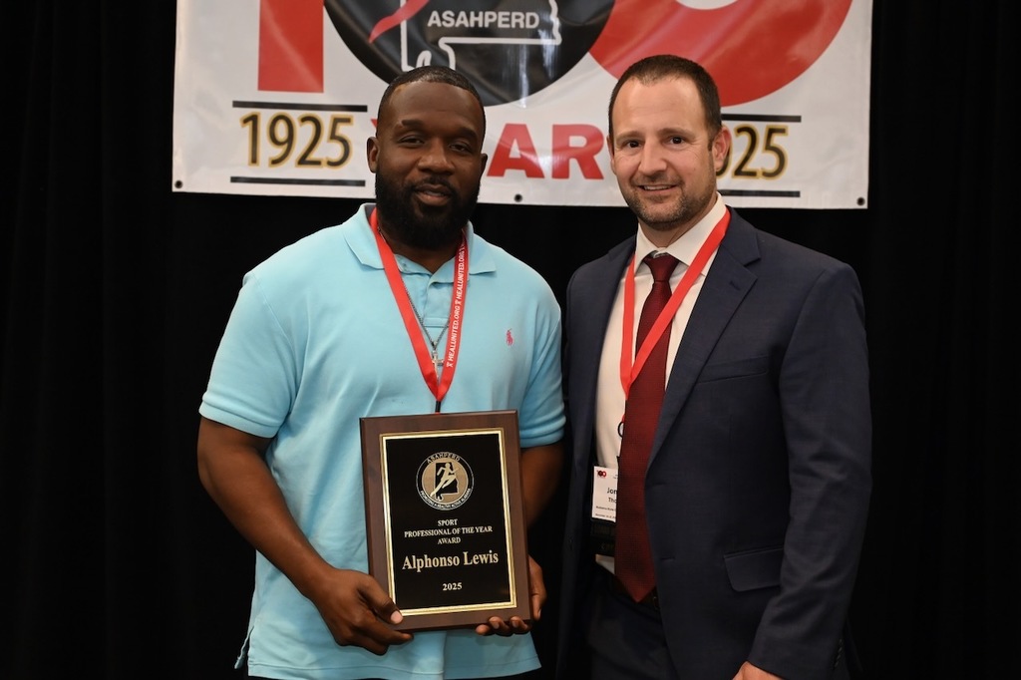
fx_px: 1446
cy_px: 340
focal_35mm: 51
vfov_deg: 26.5
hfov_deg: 38.9
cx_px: 510
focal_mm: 51
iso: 5000
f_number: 4
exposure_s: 1/200
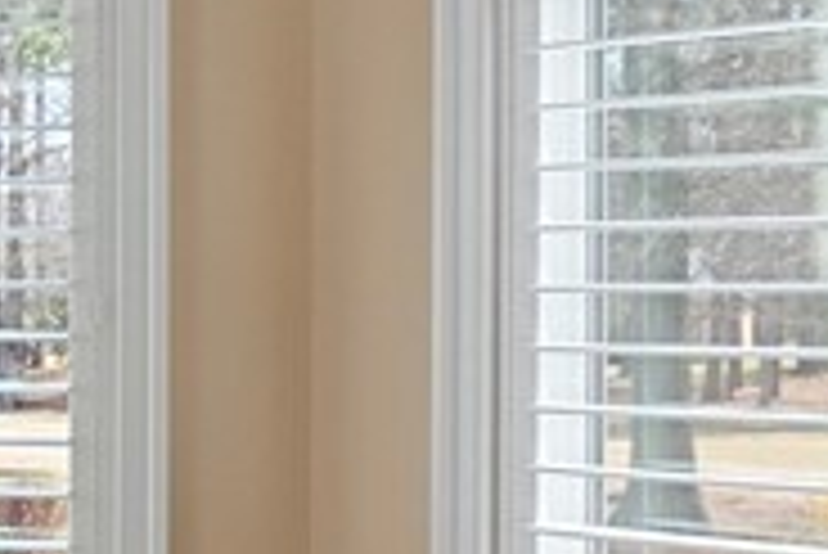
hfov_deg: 14.8
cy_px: 288
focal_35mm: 106
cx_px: -947
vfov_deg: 12.9
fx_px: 2440
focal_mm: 18
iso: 800
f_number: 8
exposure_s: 1/30
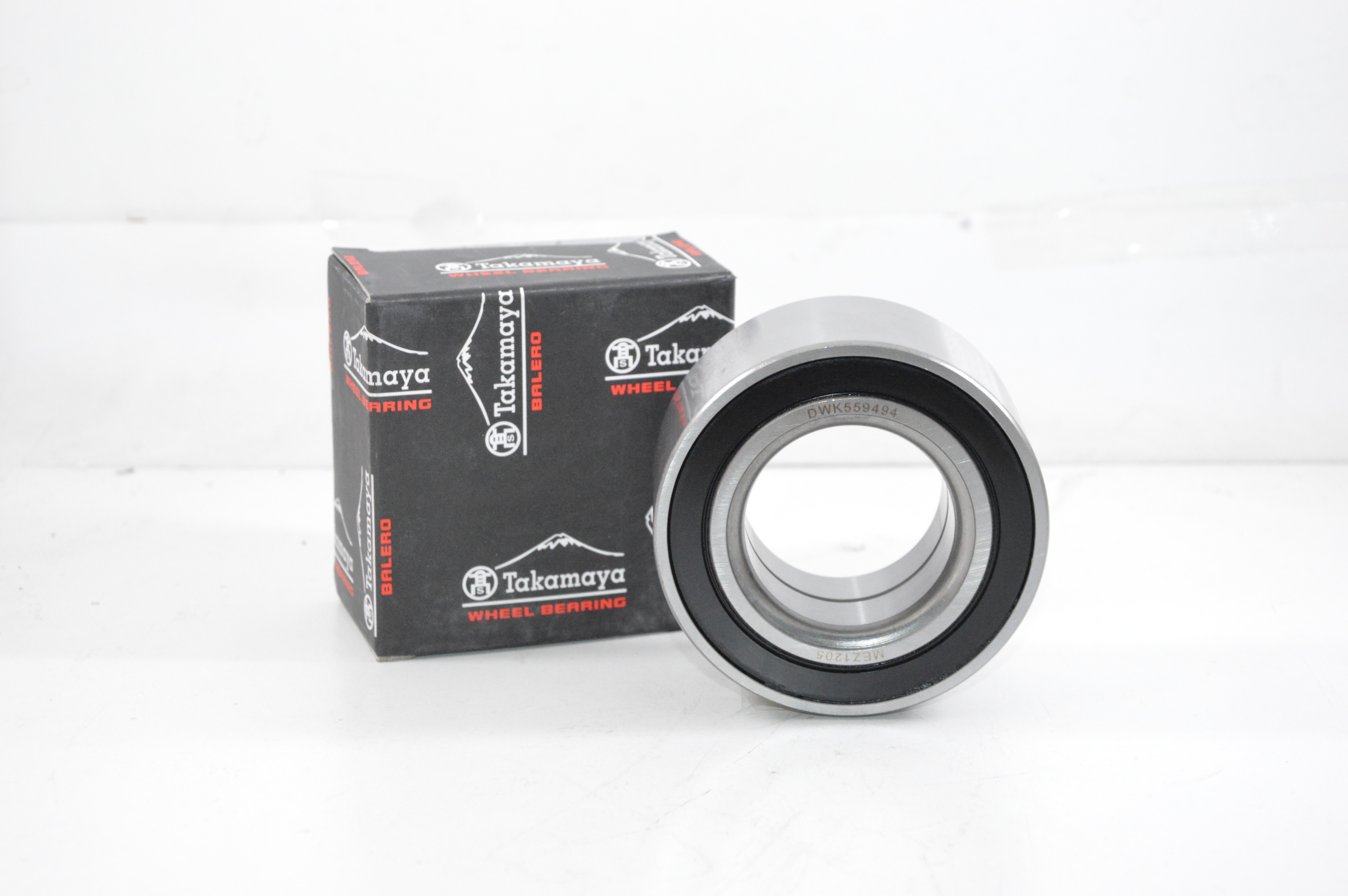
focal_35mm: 87
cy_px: 448
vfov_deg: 15.7
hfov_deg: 23.4
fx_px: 3255
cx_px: 674
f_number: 7.1
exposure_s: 1/100
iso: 3200
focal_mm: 58
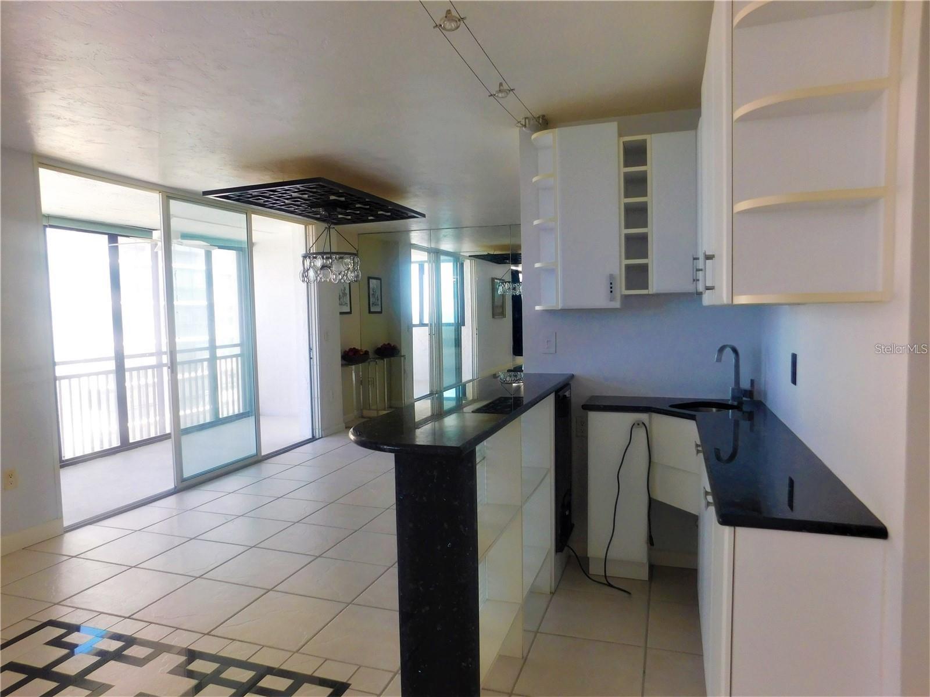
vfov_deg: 58.9
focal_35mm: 23
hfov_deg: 73.9
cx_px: 465
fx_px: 618
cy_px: 348
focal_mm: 4
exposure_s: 1/80
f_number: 3
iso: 125
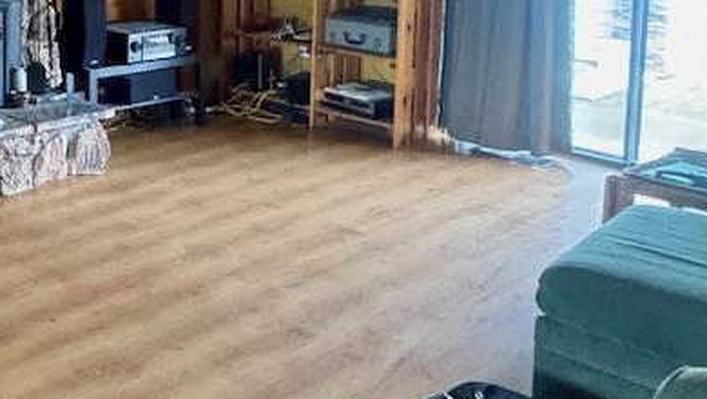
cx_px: -34
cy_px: -44
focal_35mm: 50
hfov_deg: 36.2
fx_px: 938
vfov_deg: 22.6
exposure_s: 1/60
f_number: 2.2
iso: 1000
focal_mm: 2.22
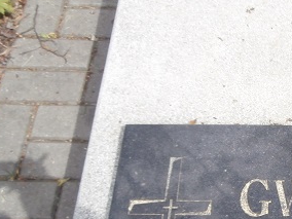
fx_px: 456
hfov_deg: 31.7
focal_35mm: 54
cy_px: 180
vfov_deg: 26.5
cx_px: 318
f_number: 3
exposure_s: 1/320
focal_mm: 4.2
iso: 100
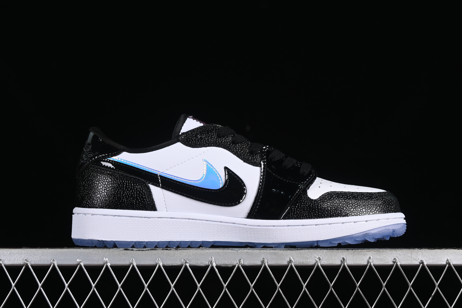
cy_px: 154
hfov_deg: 27.0
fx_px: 962
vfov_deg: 18.2
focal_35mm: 75
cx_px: 231
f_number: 7.1
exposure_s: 1/80
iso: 160
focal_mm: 50
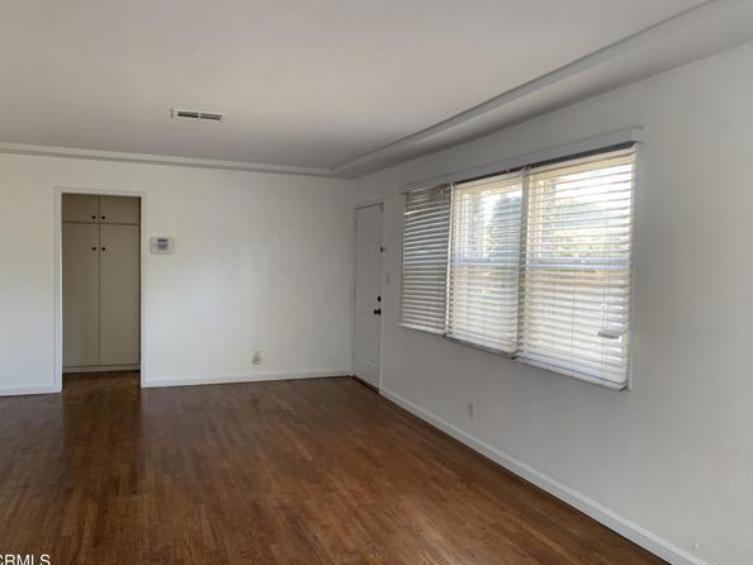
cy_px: 285
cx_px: 396
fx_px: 609
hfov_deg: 63.4
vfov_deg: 49.8
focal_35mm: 28
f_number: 1.8
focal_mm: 4.25
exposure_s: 1/96
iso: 100
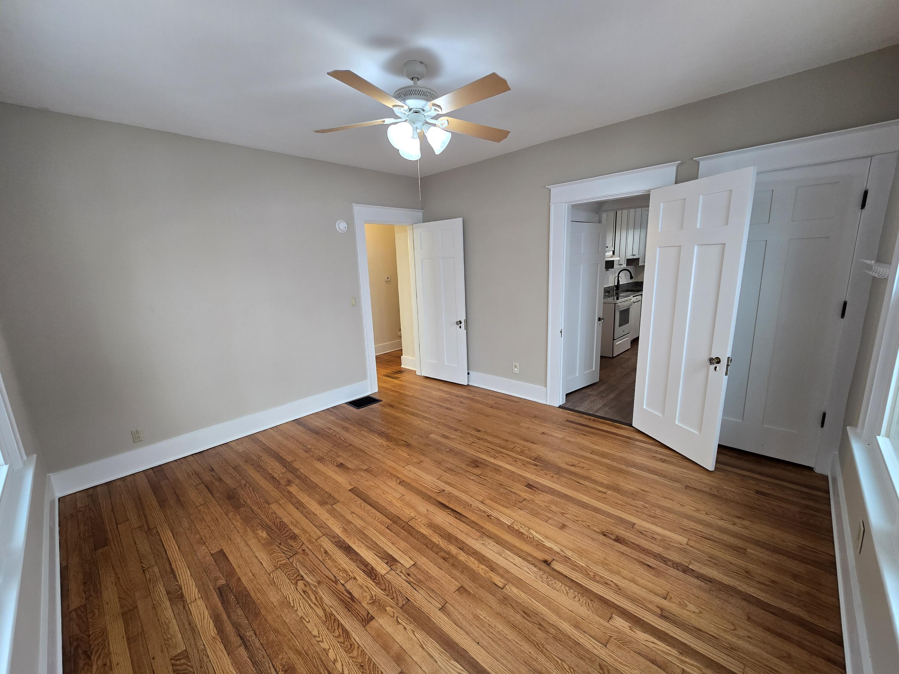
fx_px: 338
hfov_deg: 106.2
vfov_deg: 89.9
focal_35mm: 13
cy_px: 337
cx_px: 450
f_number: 2.2
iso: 160
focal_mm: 2.2
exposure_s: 1/60
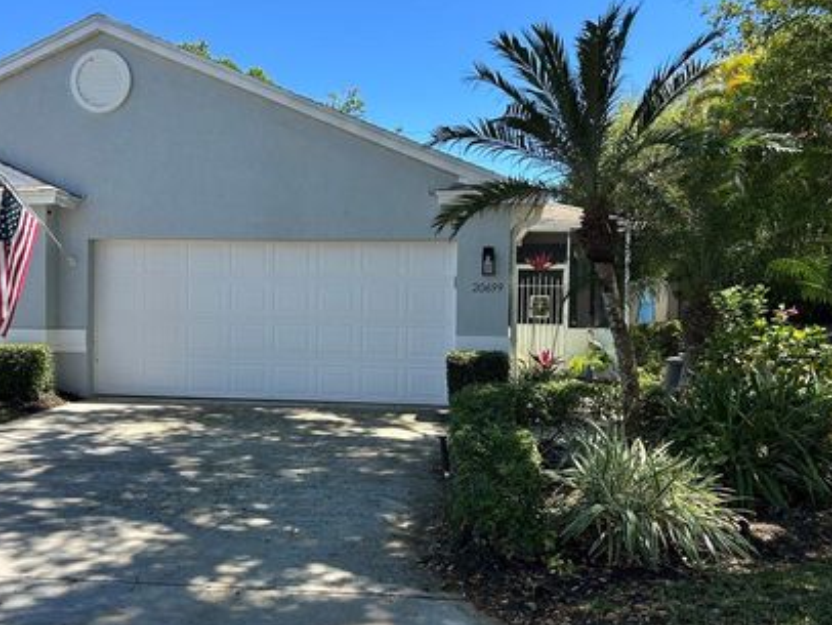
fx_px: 770
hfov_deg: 56.5
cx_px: 348
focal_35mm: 32
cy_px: 333
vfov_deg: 44.2
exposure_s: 1/1449
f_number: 1.5
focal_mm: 5.7
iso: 50
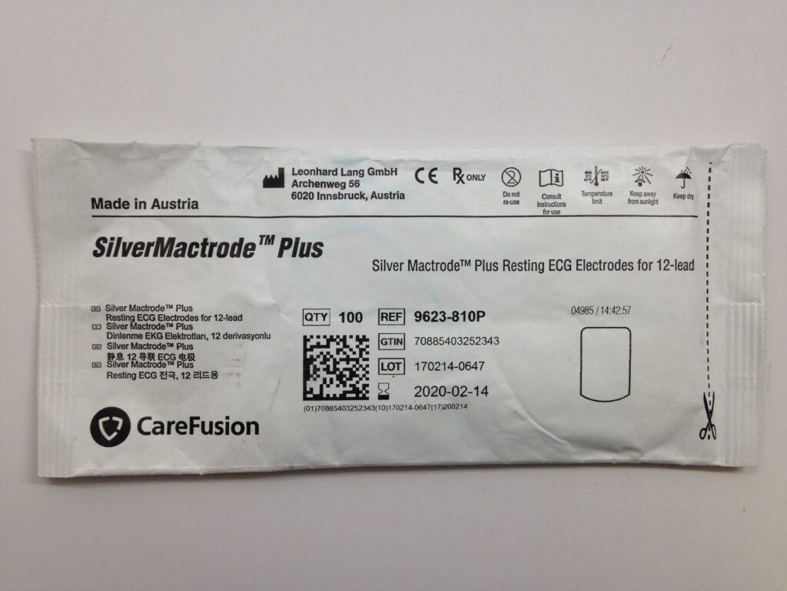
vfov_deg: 42.9
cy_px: 296
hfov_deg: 55.4
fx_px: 750
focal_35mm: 33
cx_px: 394
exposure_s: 1/60
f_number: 2.4
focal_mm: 4.12
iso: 50
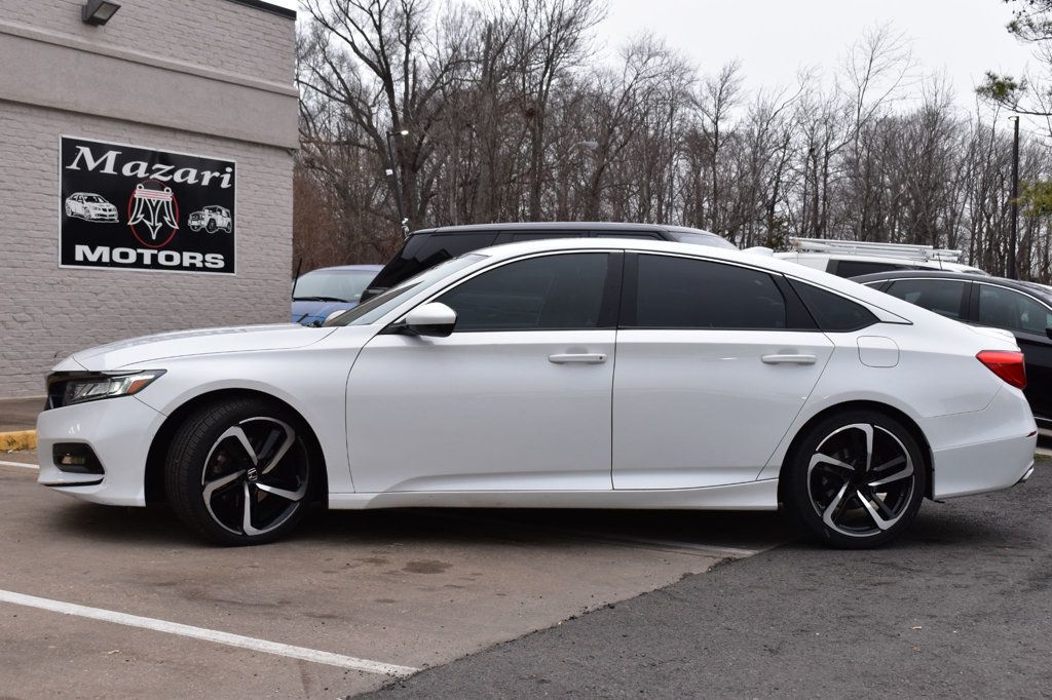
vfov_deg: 26.5
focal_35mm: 51
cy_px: 350
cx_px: 526
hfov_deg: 38.9
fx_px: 1490
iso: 400
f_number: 9
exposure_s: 1/125
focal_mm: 34
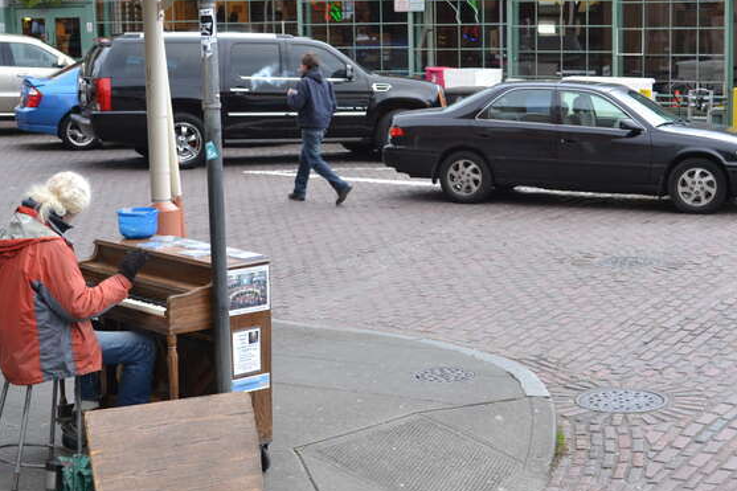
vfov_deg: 19.7
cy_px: 227
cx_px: 400
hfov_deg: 29.2
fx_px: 1412
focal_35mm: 69
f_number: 5.6
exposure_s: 1/125
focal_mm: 32
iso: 400
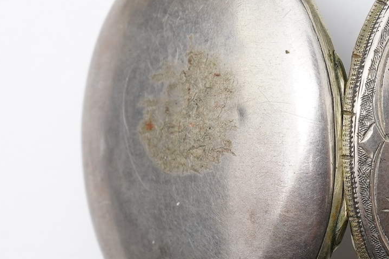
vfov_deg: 11.1
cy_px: 114
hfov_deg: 16.5
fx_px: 1329
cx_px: 320
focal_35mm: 123
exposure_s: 1/125
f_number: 16
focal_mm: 30
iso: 500
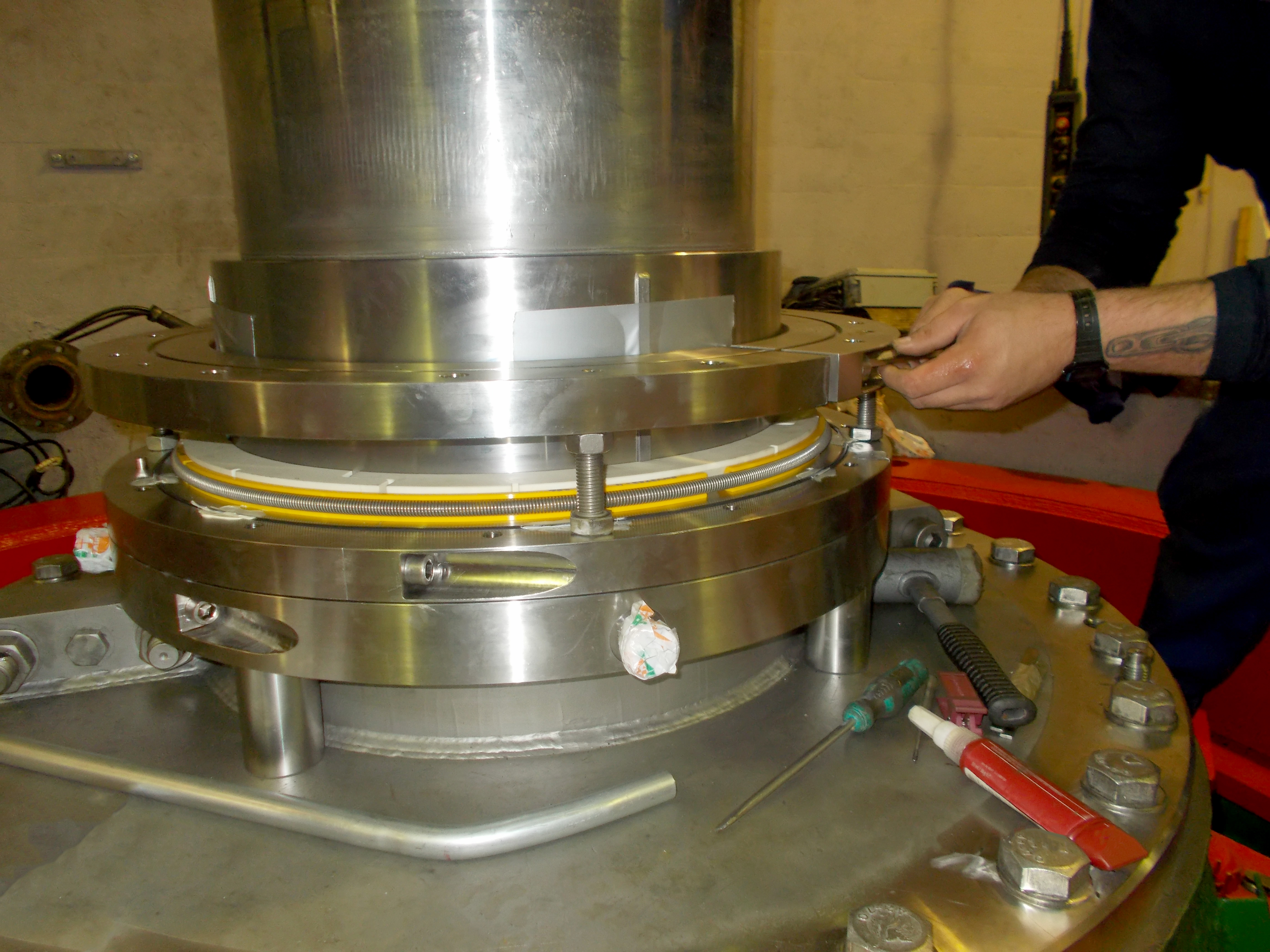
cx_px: 635
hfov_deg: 67.3
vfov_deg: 53.1
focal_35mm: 26
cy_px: 476
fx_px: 954
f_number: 3.2
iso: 200
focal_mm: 4.6
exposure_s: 1/25
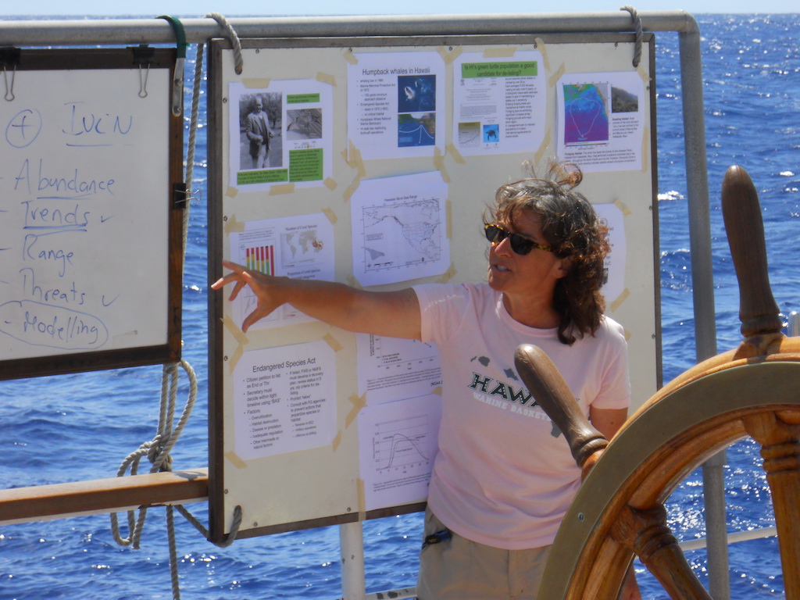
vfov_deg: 10.6
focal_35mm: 140
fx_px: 3235
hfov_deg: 14.1
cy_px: 300
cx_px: 400
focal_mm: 25
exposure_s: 1/500
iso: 200
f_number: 6.6
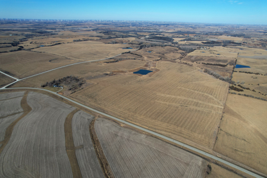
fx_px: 163
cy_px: 89
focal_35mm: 22
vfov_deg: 57.2
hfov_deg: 78.6
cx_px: 134
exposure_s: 1/2000
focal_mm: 8.38
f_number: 2.8
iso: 100
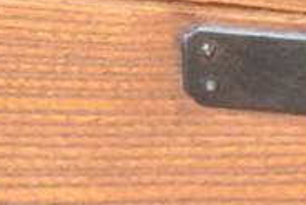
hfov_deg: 1.5
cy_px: 114
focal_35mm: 1371
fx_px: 11662
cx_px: 427
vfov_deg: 1.0
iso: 12800
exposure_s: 1/125
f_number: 6
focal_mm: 155
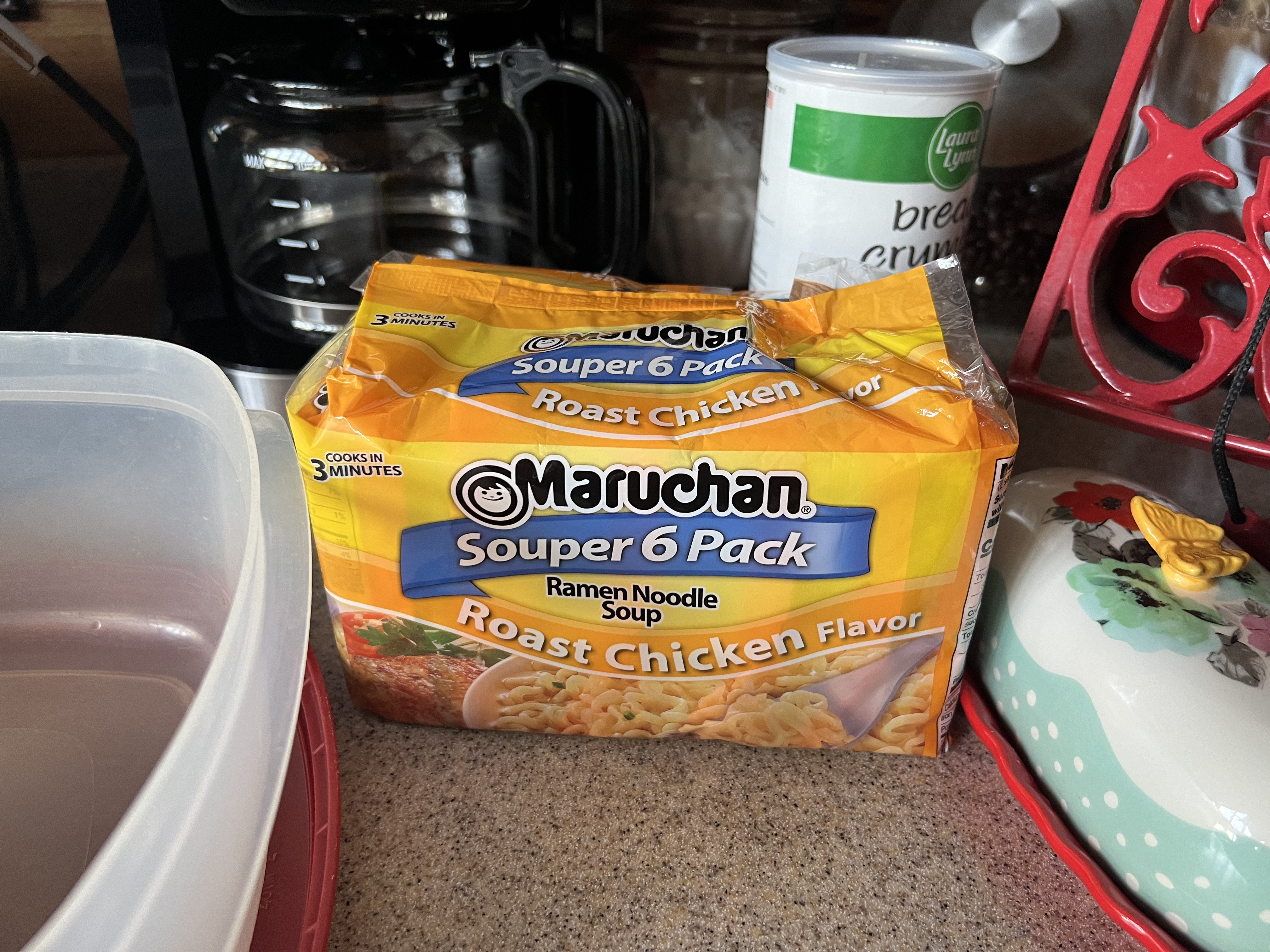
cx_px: 635
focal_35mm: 26
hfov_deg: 67.3
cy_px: 476
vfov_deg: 53.1
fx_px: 954
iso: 200
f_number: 1.5
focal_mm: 5.7
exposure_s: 1/60
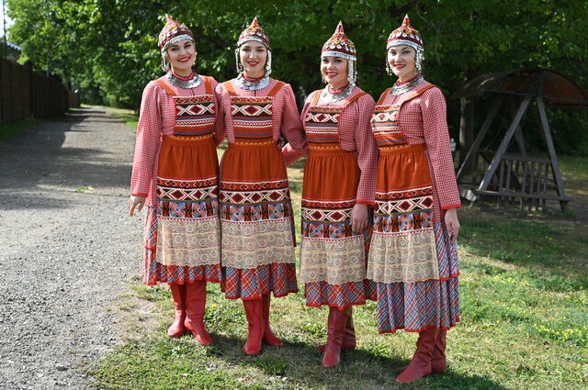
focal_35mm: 50
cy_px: 195
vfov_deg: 26.9
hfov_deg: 39.6
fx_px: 816
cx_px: 294
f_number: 5.6
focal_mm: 50
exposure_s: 1/250
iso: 110
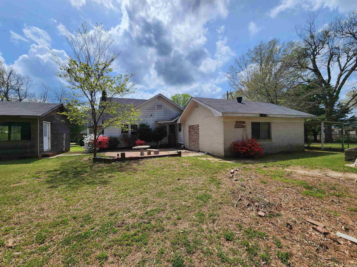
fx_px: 134
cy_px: 134
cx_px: 178
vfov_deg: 89.9
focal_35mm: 13
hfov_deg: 106.2
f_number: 2.2
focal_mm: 2.2
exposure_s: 1/4142
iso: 50
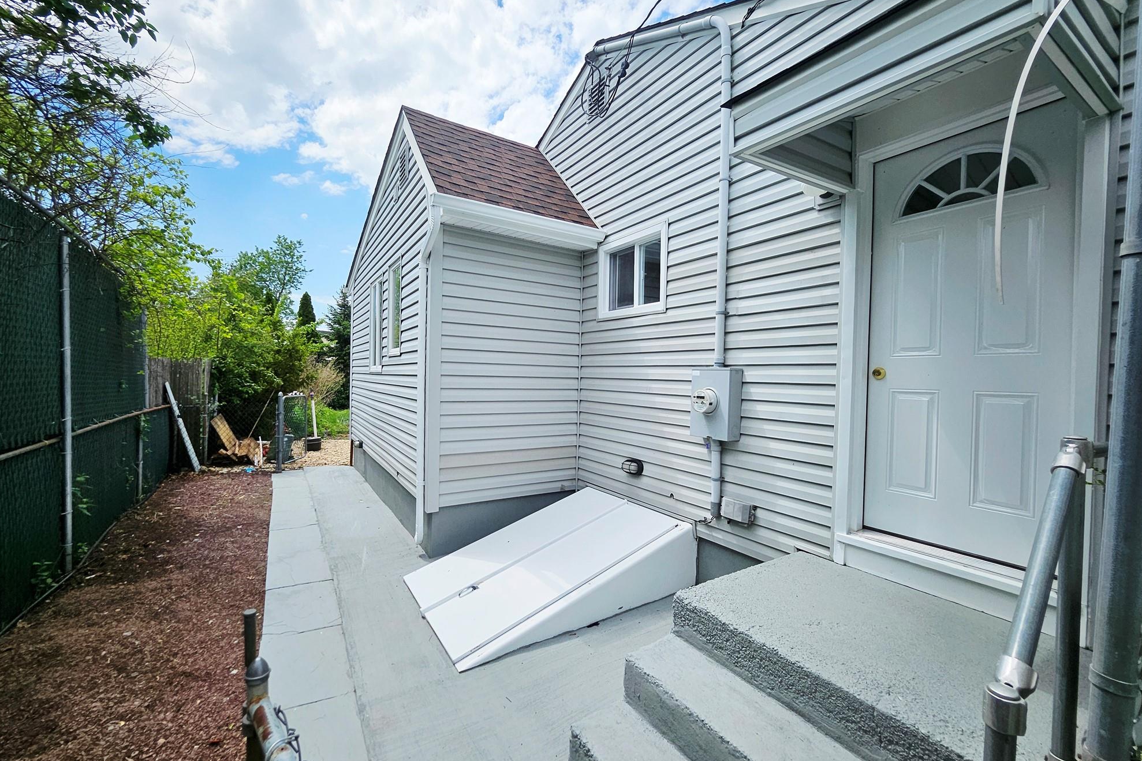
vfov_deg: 81.2
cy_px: 385
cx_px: 568
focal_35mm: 14
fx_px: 444
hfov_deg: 104.2
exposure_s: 1/1667
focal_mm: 1.7
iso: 32
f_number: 2.2
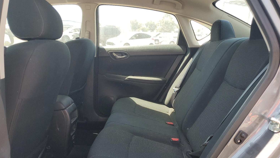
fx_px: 215
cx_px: 142
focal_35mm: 29
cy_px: 105
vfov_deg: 39.7
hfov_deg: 66.1
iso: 50
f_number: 1.5
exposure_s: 1/303
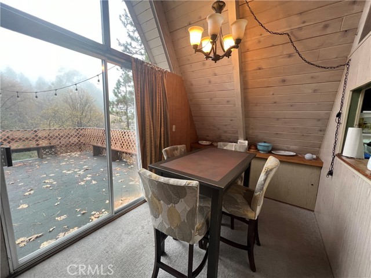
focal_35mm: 13
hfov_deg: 106.2
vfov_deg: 89.9
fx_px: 139
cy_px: 139
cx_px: 186
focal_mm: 1.57
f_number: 1.8
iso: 200
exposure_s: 1/60
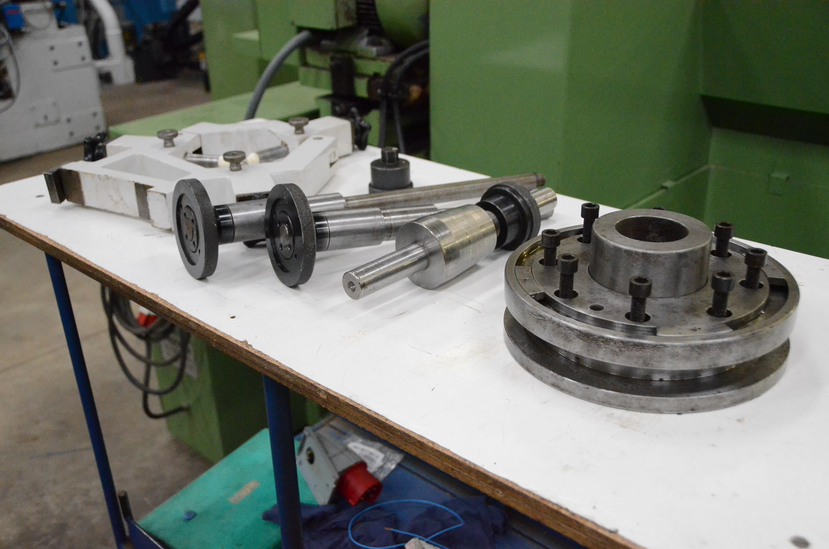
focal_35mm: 36
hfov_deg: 53.2
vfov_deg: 36.7
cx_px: 414
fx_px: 827
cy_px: 274
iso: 6400
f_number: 3.8
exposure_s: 1/2000
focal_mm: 24
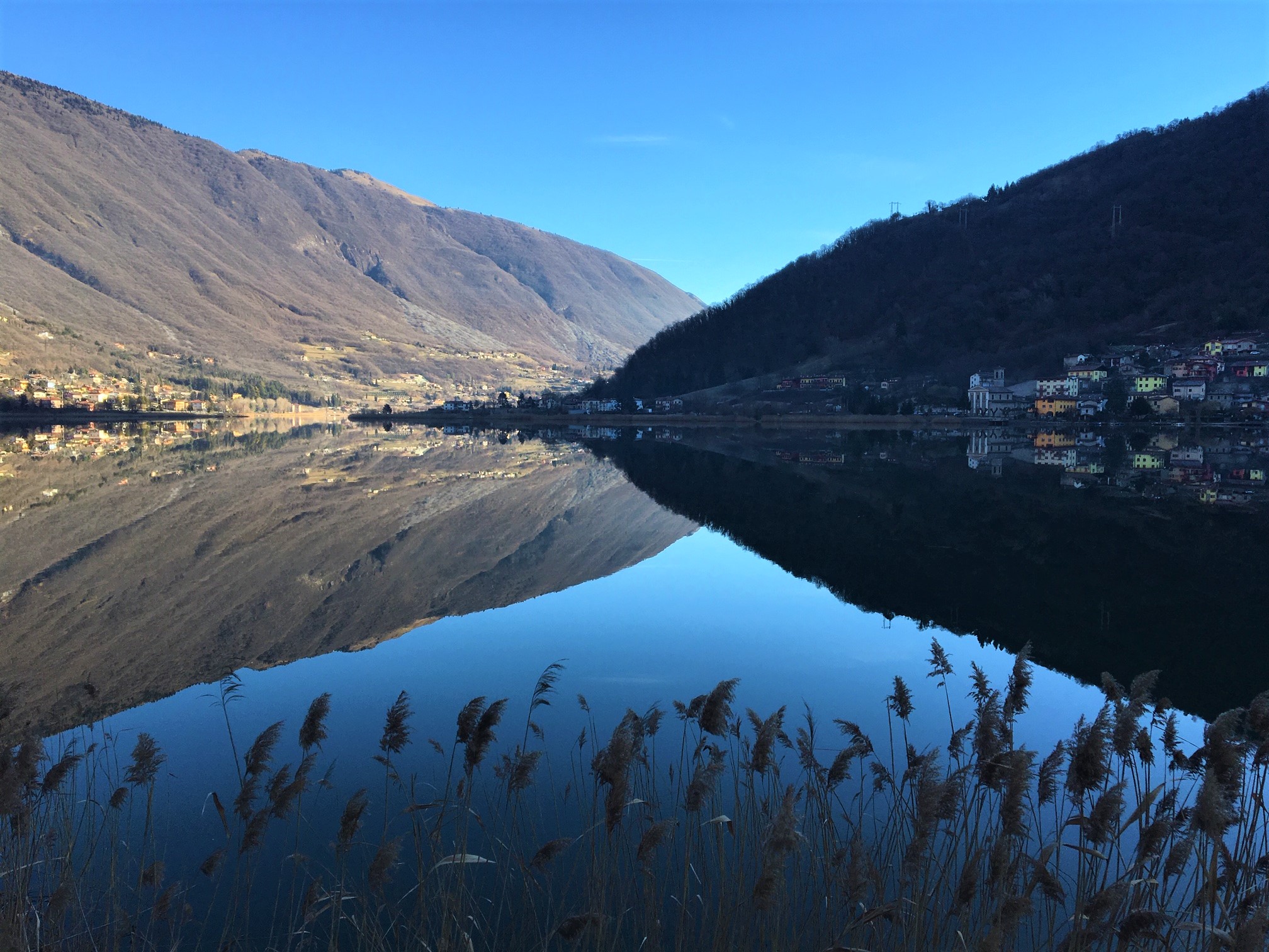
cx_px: 634
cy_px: 476
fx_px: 1063
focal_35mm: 29
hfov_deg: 61.7
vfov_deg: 48.2
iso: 25
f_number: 2.2
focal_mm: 4.15
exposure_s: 1/754
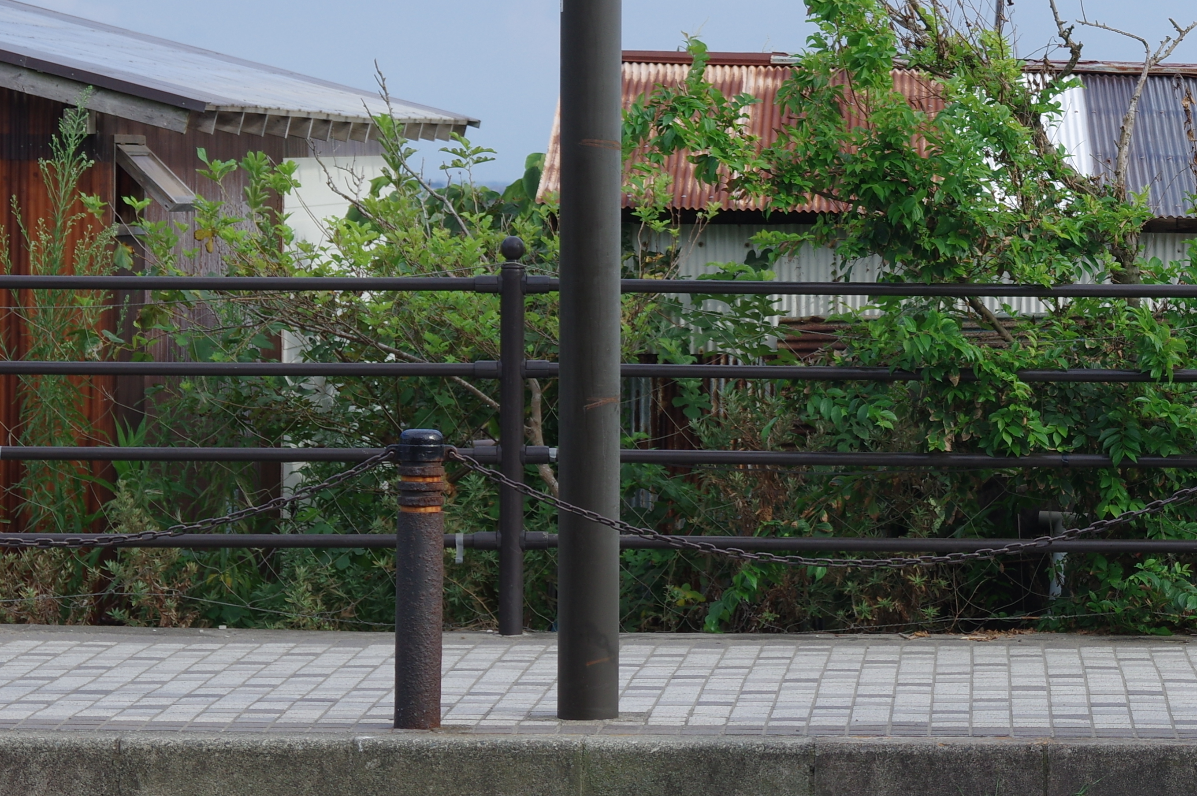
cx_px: 1128
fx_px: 5814
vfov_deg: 7.8
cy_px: 162
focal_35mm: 175
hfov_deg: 11.7
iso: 100
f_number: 7.1
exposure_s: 1/160
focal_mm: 53
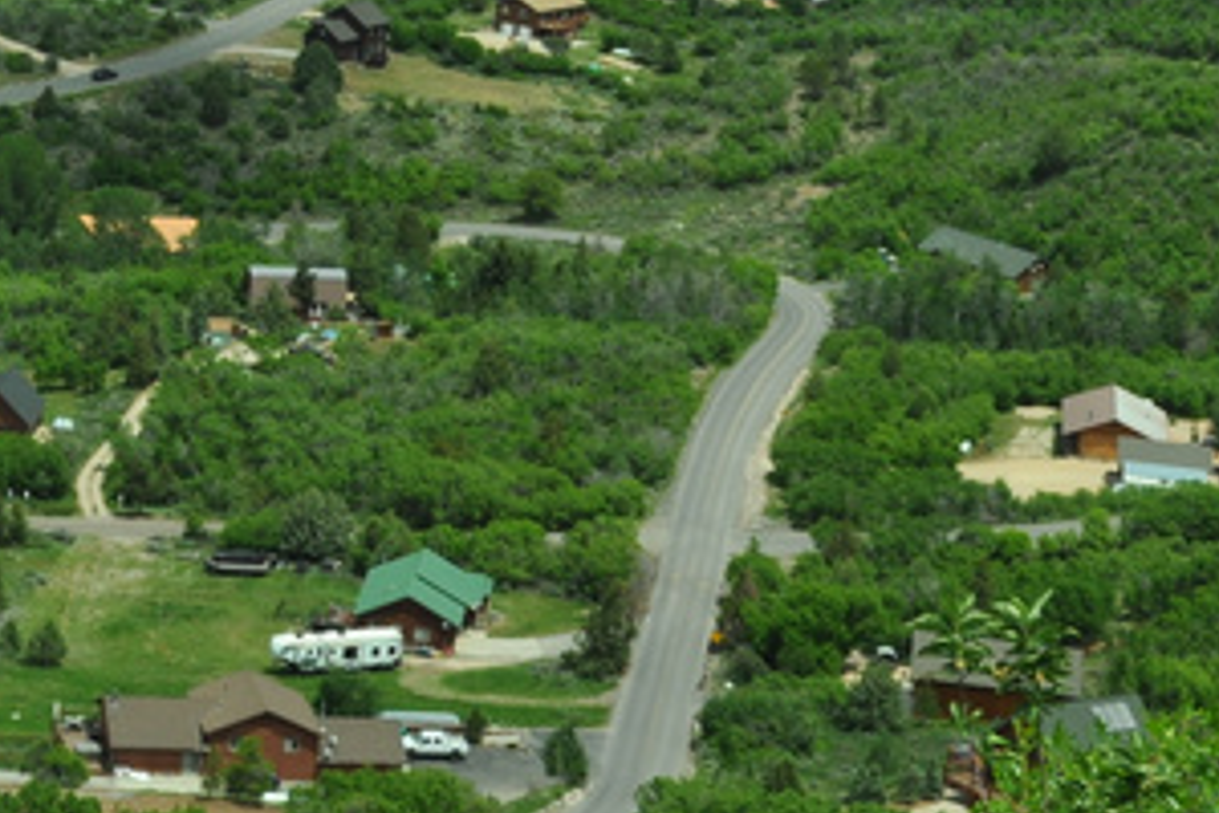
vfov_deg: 10.1
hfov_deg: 15.1
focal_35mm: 133
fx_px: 4503
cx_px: -61
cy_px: -224
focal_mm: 26
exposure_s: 1/400
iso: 200
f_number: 10
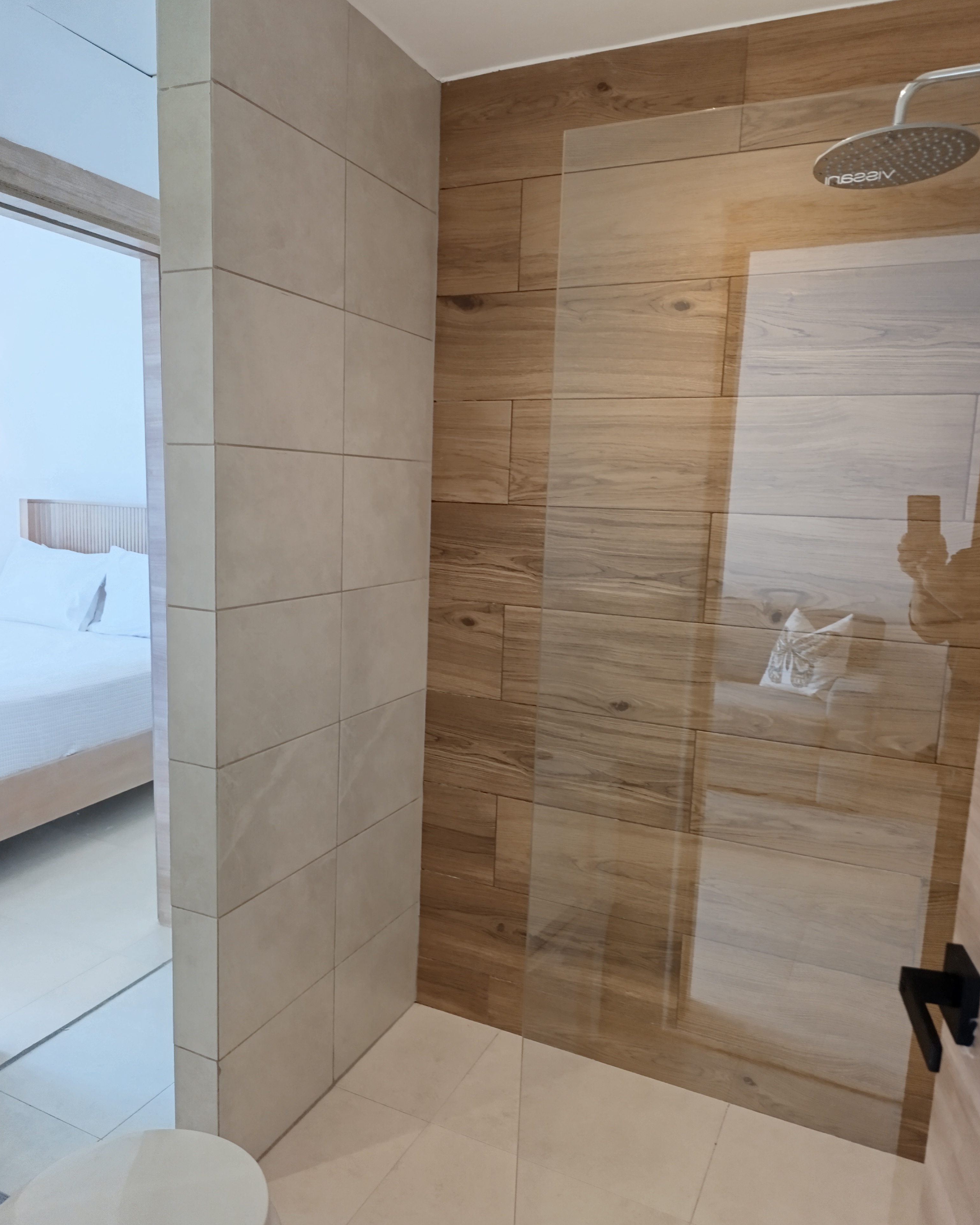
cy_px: 630
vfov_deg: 70.3
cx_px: 491
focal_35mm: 24
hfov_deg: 58.8
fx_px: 870
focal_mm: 6.14
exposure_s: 1/100
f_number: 1.6
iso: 640
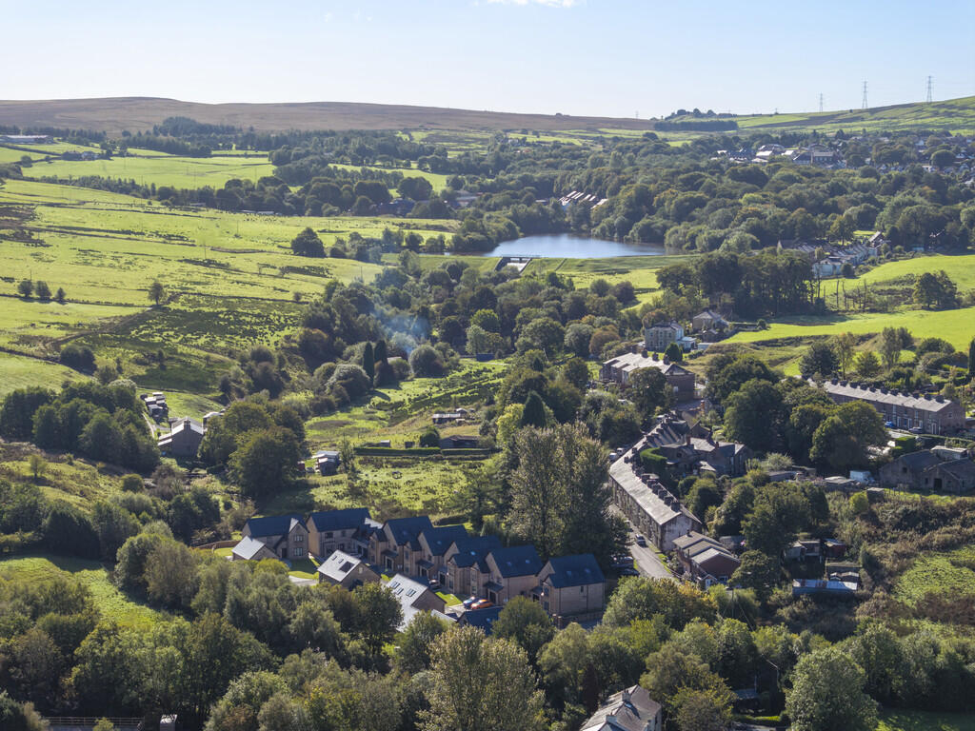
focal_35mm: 70
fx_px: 1972
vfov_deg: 21.0
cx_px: 488
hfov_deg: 27.8
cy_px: 366
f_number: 2.8
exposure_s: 1/1250
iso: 210
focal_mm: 19.35
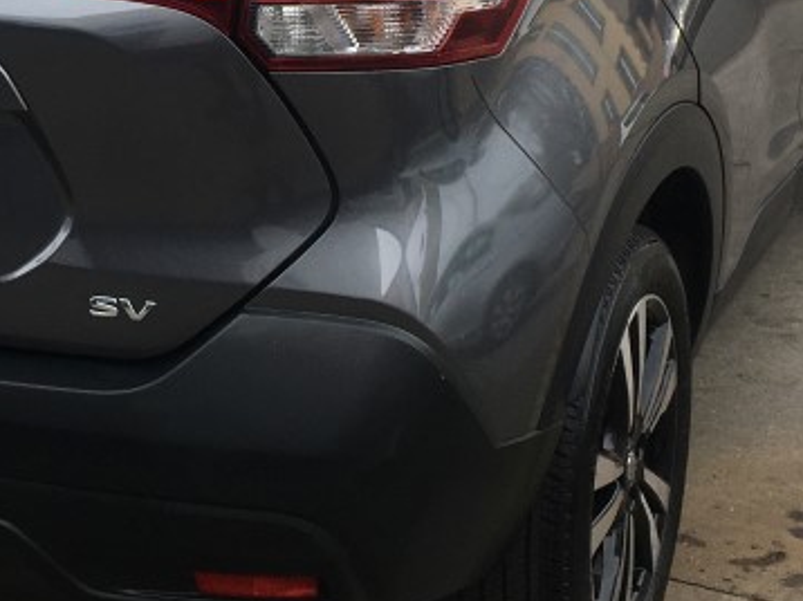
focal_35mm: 83
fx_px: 1924
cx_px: 159
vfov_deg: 17.6
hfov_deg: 23.2
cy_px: 90
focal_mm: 4.15
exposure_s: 1/463
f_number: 2.2
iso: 25
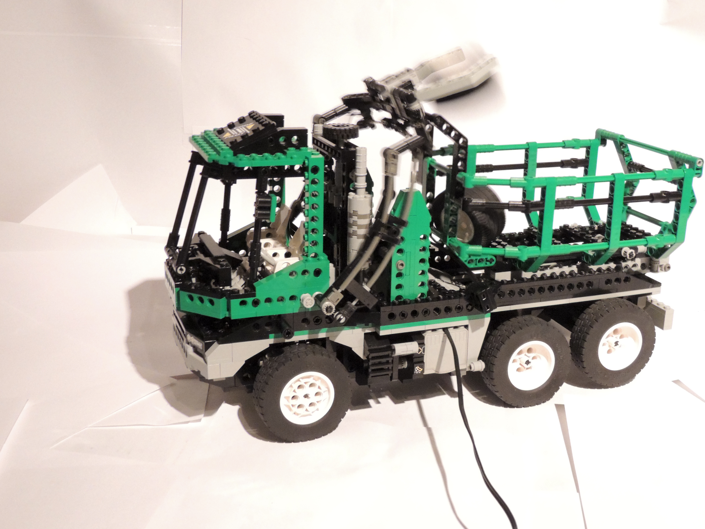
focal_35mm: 47
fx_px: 957
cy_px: 264
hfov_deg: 40.4
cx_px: 352
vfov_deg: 30.9
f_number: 3.5
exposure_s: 1/30
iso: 1600
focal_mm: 8.3
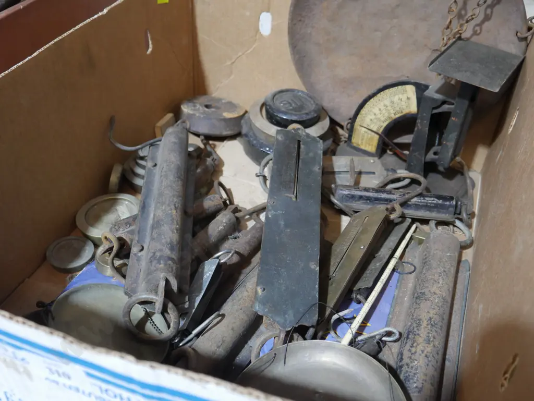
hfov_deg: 51.3
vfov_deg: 39.7
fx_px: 556
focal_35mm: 36
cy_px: 200
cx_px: 267
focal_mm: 18
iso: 1250
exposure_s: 1/60
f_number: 4
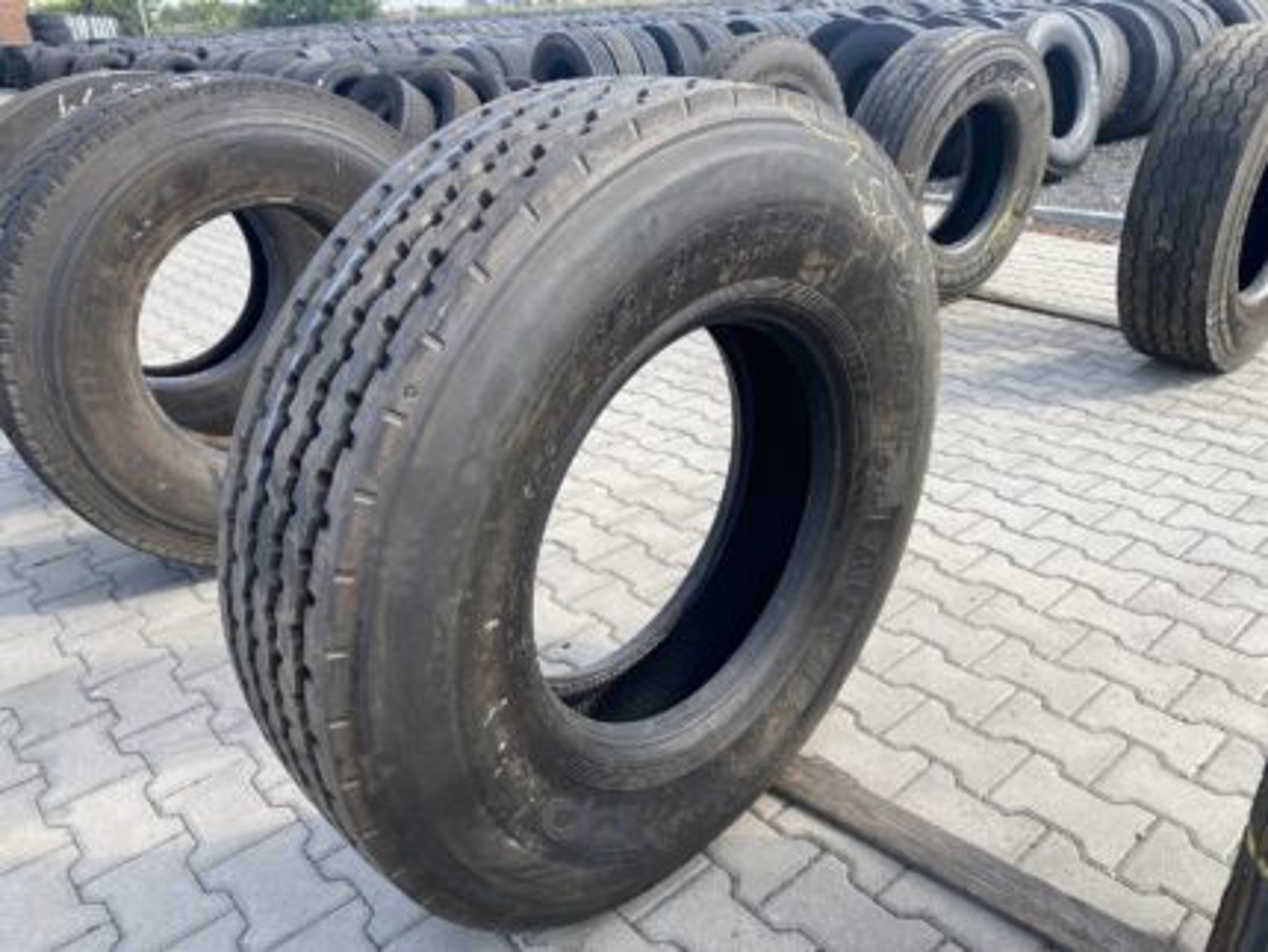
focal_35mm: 26
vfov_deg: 53.1
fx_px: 953
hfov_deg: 67.3
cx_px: 634
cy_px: 476
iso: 32
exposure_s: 1/354
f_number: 1.8
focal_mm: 4.25
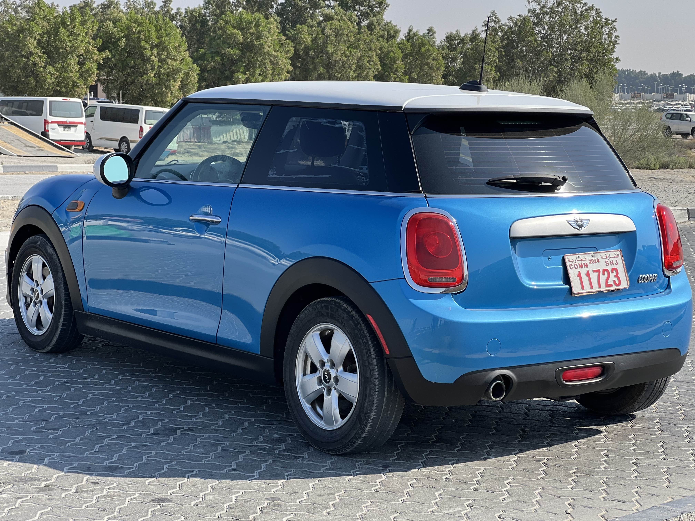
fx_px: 1546
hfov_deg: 25.3
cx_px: 348
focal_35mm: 77
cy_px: 260
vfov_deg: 19.1
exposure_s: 1/359
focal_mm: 9
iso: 32
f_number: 2.8
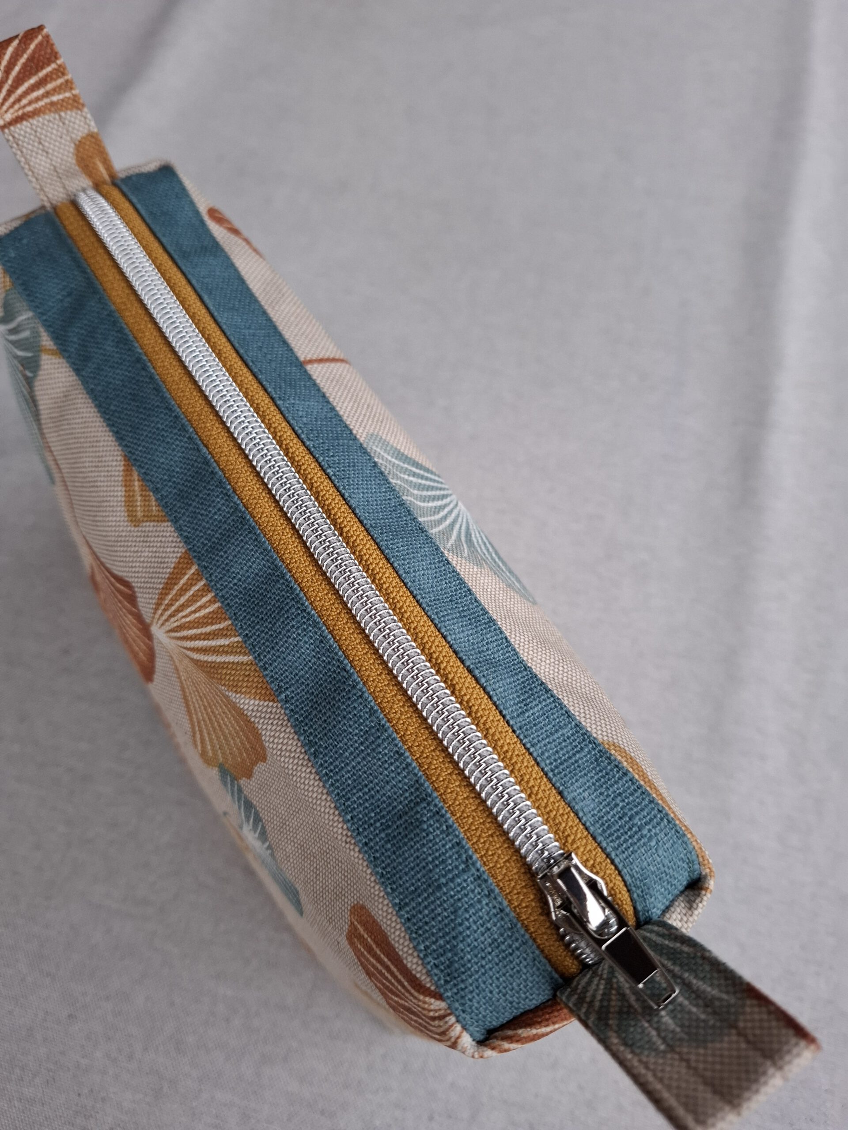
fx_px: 751
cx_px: 424
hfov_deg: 58.9
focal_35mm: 23
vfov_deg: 73.9
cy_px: 565
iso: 200
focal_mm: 5.54
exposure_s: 1/100
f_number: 1.8
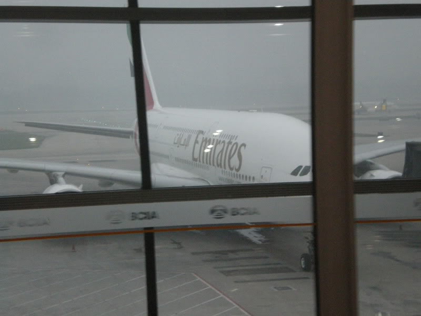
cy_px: 158
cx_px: 210
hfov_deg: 23.8
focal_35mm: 82
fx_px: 997
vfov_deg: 18.0
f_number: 5.1
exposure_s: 1/60
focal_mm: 14.3
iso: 800
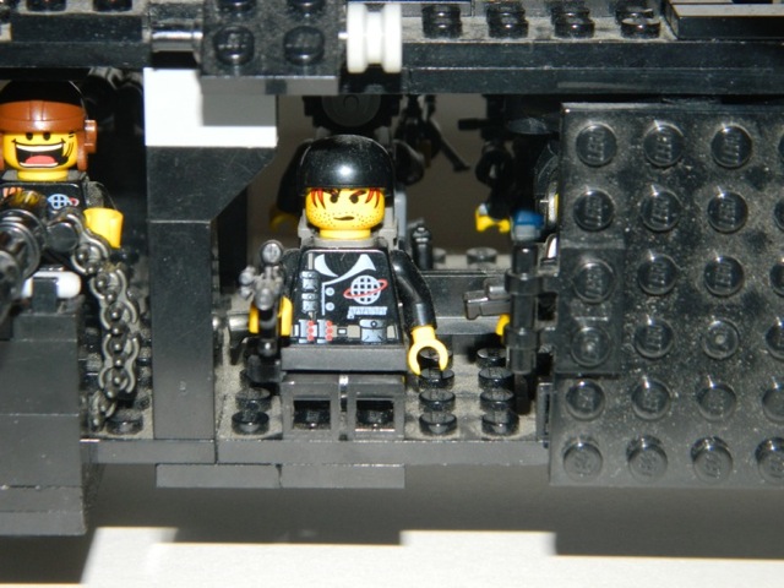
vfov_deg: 14.4
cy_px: 294
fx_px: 2333
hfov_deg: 19.1
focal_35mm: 103
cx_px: 392
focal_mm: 18.6
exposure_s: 1/60
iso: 200
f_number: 12.6
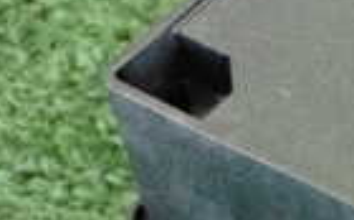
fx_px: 2543
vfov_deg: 5.0
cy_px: 126
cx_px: 705
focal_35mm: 264
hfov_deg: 7.6
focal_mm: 10.35
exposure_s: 1/125
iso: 3200
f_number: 3.5
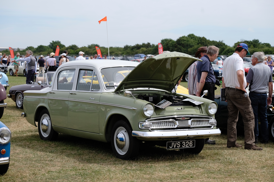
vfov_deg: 16.5
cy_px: 91
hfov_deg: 24.5
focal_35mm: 83
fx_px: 632
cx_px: 137
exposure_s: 1/1500
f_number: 5.6
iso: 400
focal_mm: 55
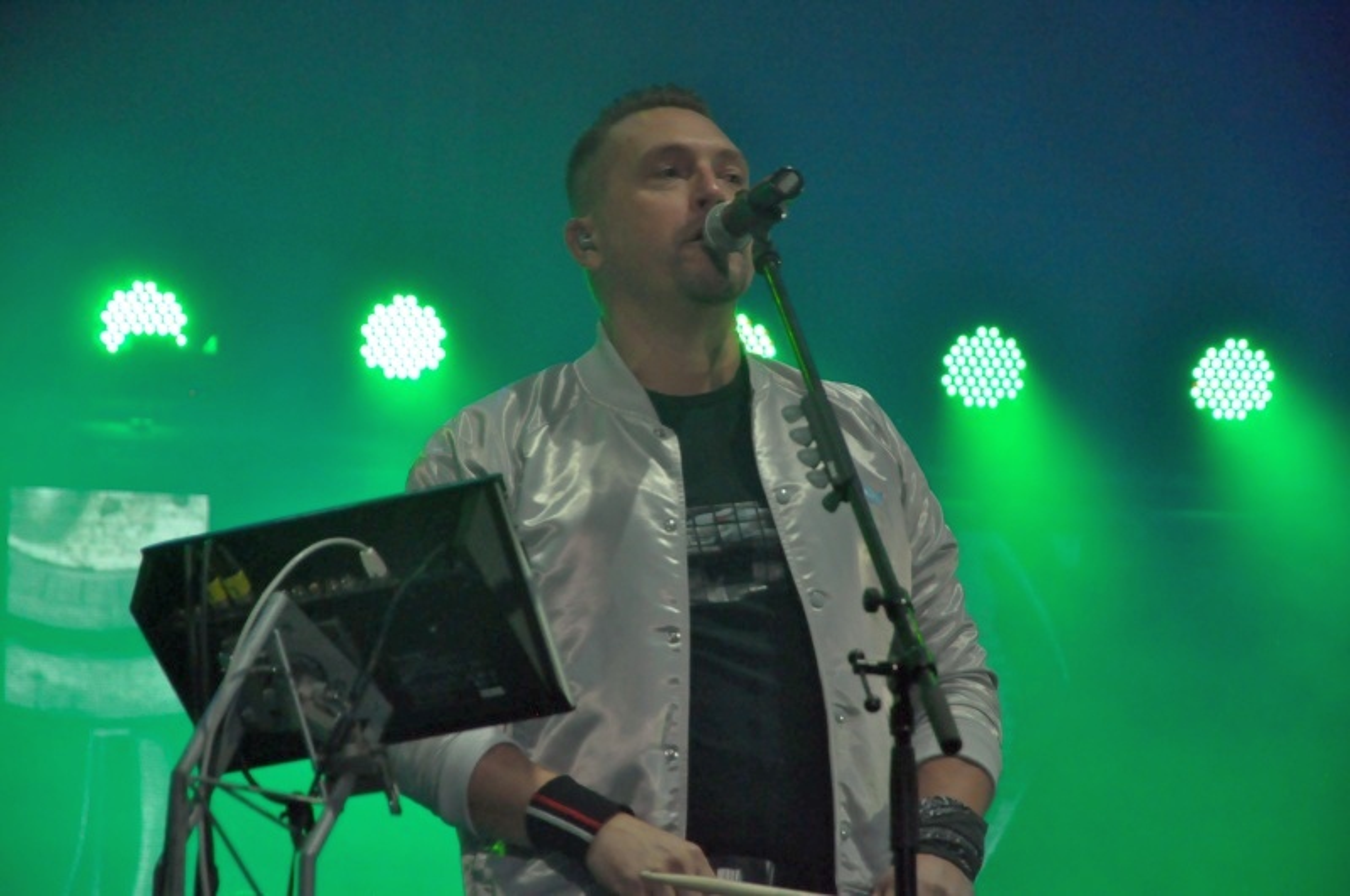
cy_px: 448
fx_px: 5898
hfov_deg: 13.1
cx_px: 675
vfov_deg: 8.7
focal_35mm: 158
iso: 3200
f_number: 5.6
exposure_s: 1/1250
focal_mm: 105
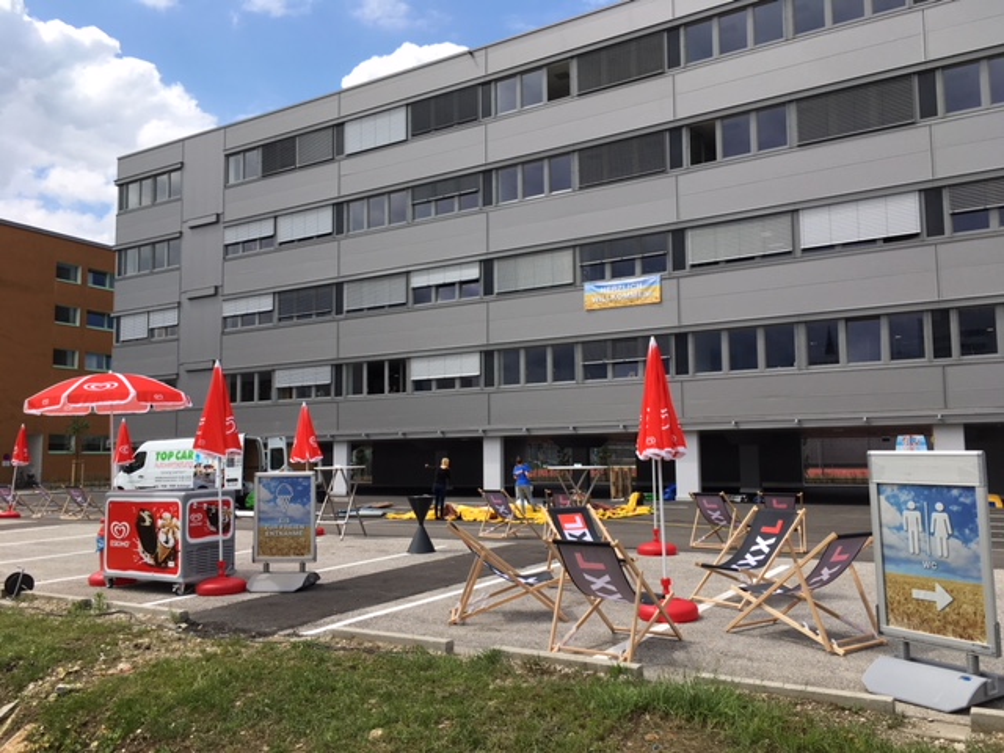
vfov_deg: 48.2
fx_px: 841
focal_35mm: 29
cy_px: 376
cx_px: 502
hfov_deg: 61.7
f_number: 2.2
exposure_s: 1/1672
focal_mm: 4.15
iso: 25
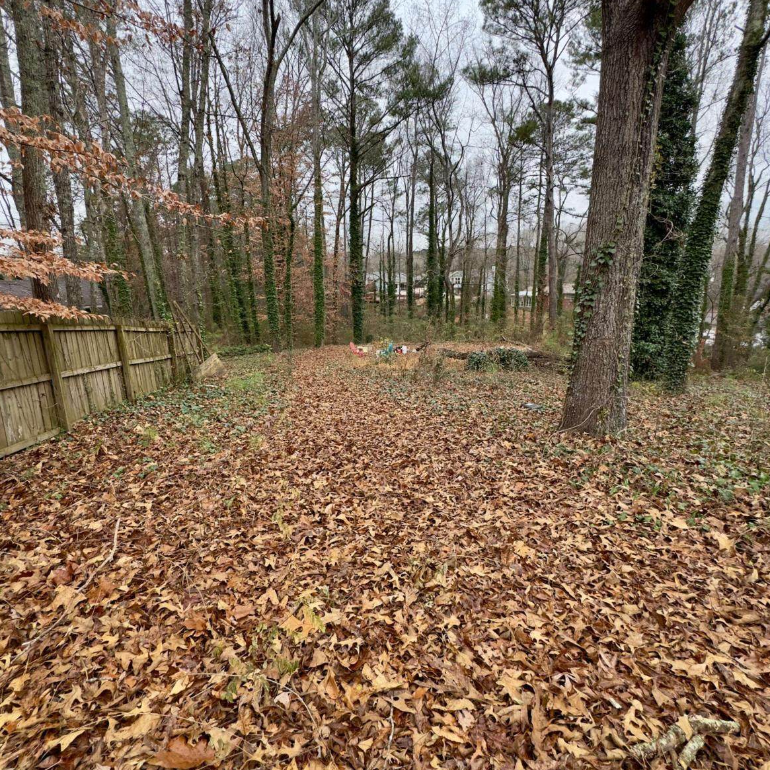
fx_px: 428
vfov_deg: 83.9
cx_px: 381
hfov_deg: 84.0
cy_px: 366
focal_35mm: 17
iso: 64
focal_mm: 2.22
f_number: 2.2
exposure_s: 1/99
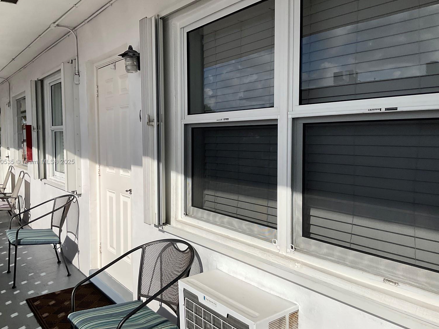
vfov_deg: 45.4
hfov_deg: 58.3
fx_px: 393
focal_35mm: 31
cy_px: 162
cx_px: 215
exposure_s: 1/5263
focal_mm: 3
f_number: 1.8
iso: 16
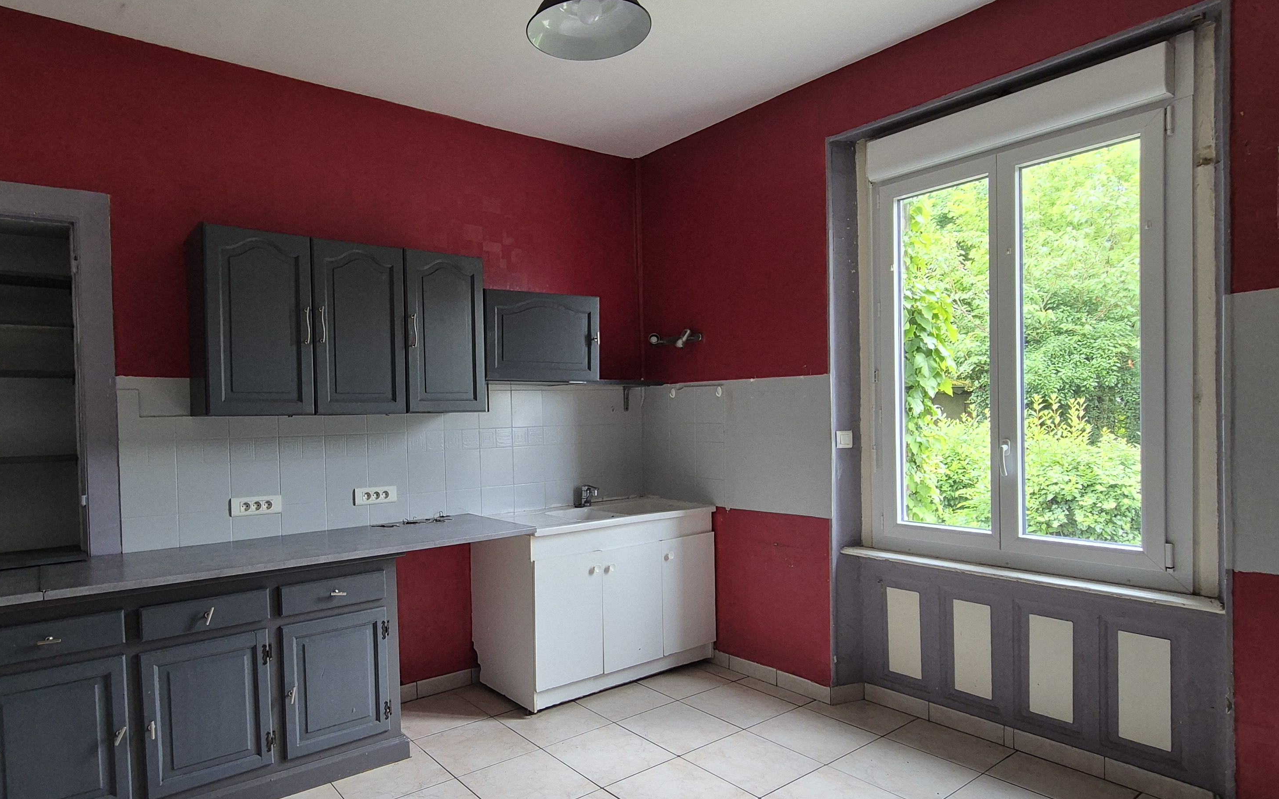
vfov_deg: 62.1
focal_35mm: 19
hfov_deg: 87.2
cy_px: 441
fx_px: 662
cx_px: 532
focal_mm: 2.2
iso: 160
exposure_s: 1/50
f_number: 2.2
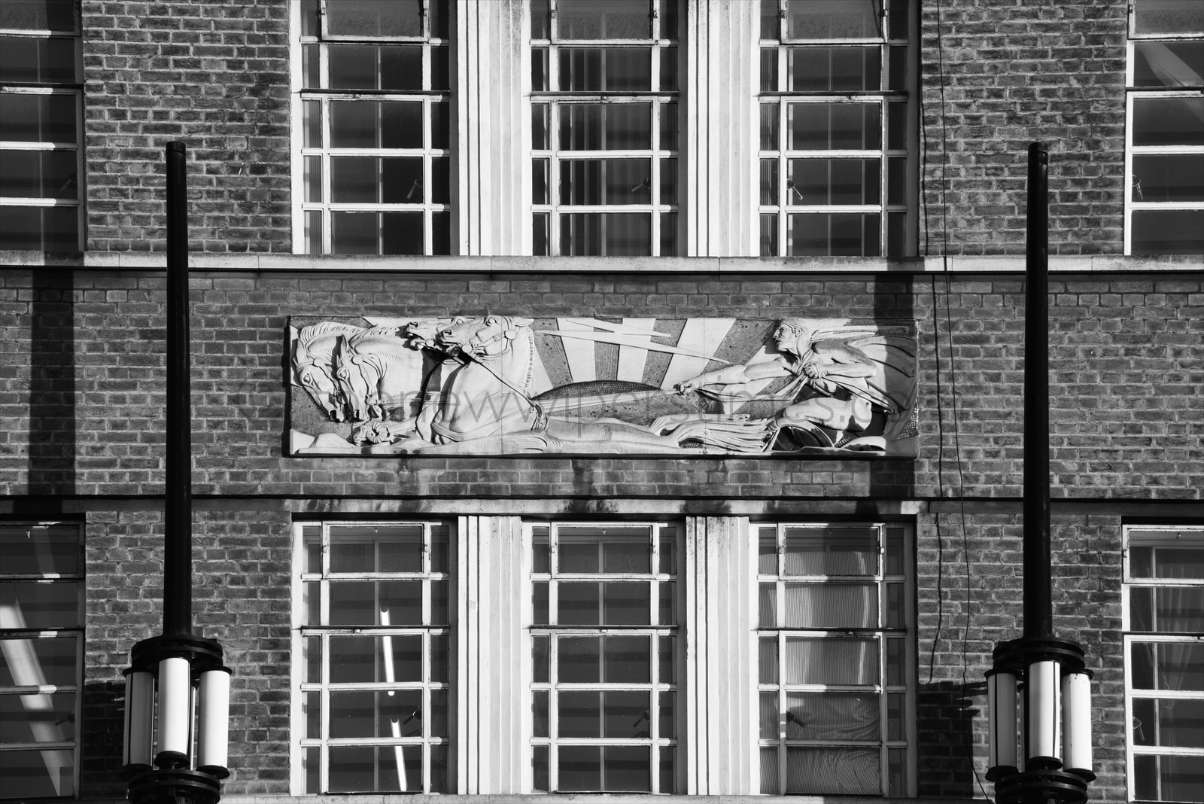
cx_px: 602
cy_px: 402
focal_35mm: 120
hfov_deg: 17.1
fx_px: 4015
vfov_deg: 11.4
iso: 200
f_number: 8
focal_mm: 120
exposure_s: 1/250
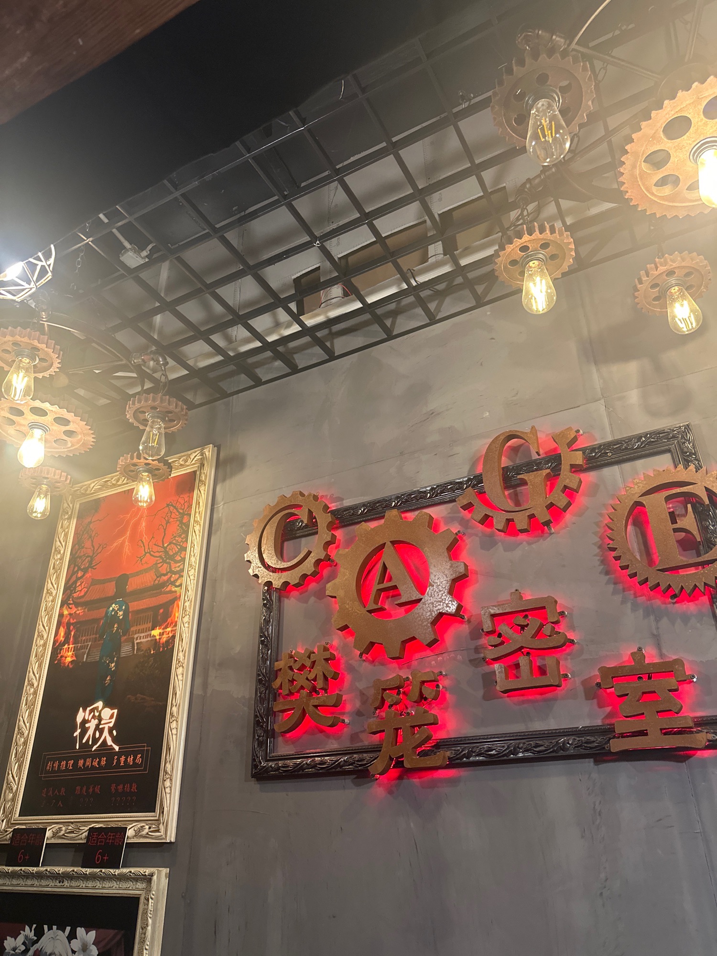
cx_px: 358
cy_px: 478
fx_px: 663
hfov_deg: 56.8
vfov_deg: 71.6
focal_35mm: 24
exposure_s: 1/50
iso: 400
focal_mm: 6.86
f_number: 1.78
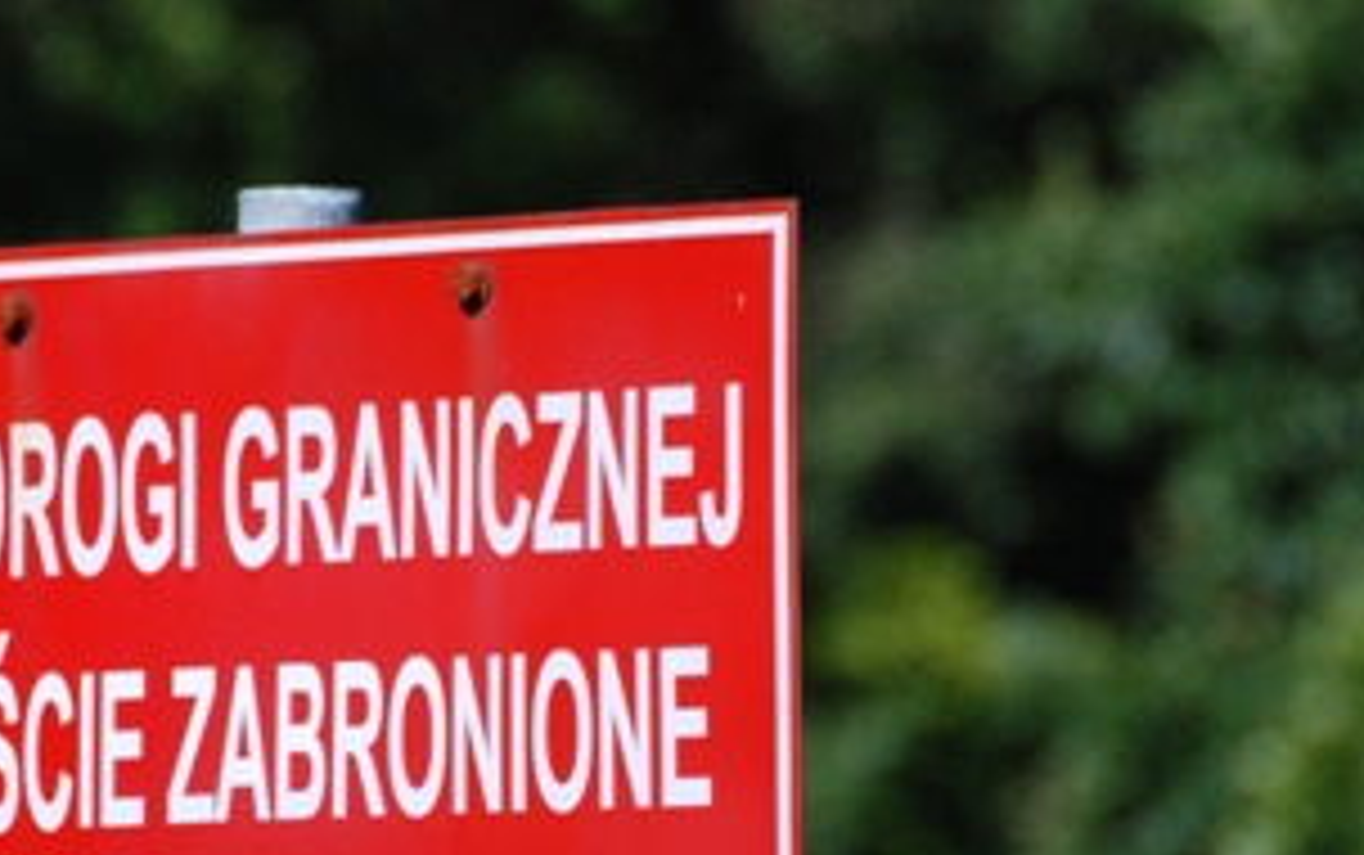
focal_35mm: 646
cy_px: 634
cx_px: 315
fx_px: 24036
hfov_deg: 3.2
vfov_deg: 2.0
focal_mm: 200
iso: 400
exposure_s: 1/1600
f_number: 5.6
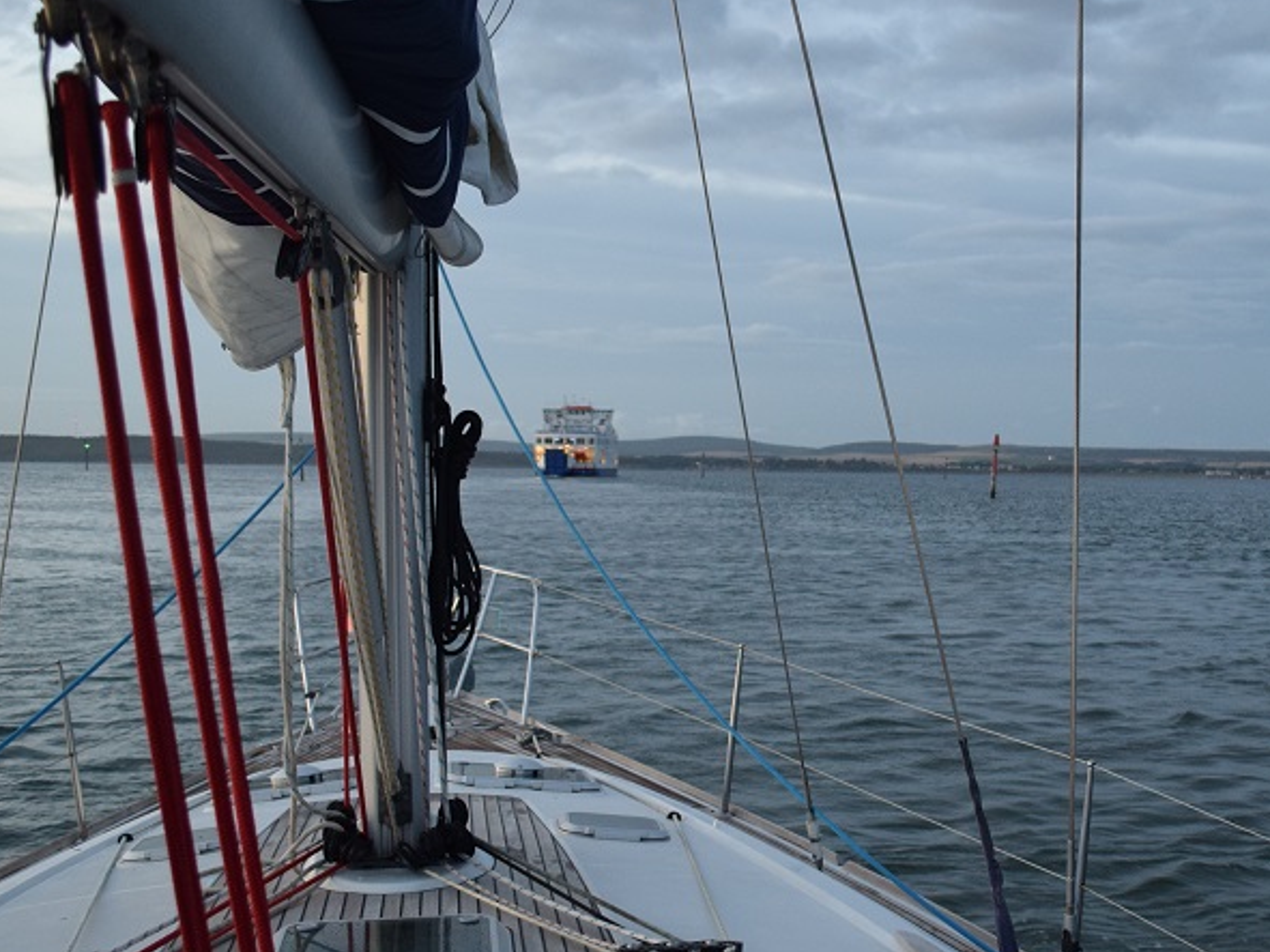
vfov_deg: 32.1
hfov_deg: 41.5
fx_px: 1651
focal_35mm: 45
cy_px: 537
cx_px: 851
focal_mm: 18
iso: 1000
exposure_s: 1/60
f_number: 3.5
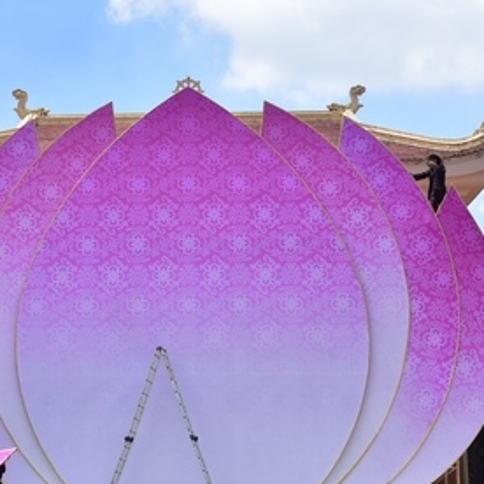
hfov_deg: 25.3
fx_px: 1076
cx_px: 184
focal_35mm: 68
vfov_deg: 25.2
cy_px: 324
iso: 200
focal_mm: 34
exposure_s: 1/800
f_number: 5.6
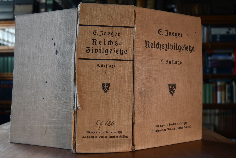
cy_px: 79
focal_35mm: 36
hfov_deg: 53.1
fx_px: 236
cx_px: 118
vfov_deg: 36.9
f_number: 3.8
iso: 800
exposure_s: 1/200
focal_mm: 24
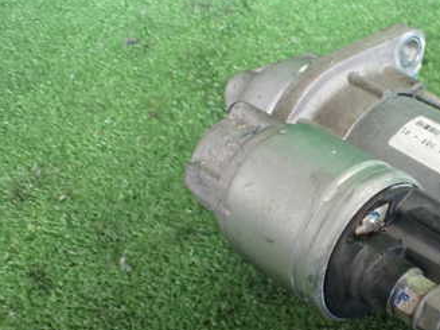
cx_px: 401
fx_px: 699
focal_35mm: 55
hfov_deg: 33.0
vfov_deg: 26.5
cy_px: 201
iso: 800
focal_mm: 5.4
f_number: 2.3
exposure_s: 1/100
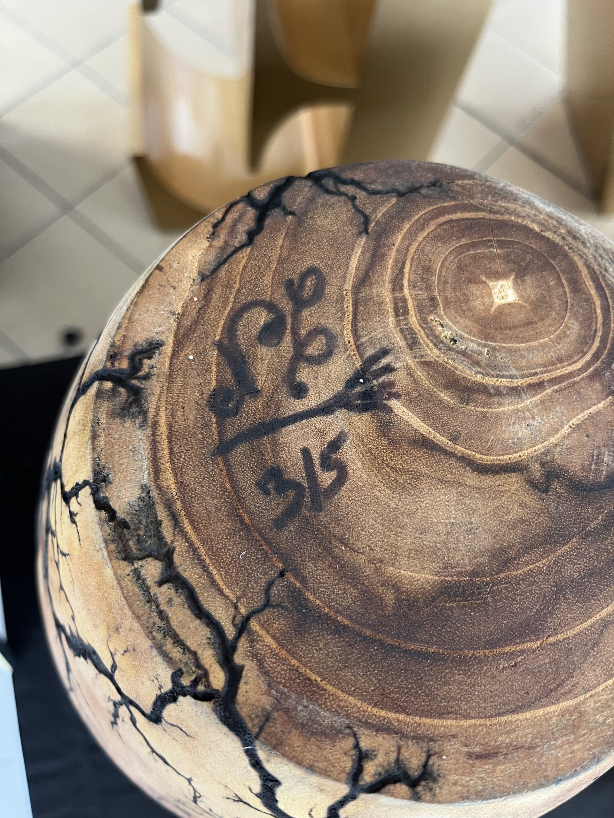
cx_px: 307
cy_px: 409
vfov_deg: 67.3
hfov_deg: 53.1
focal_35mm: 26
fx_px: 615
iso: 125
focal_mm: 5.1
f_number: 1.6
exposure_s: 1/69
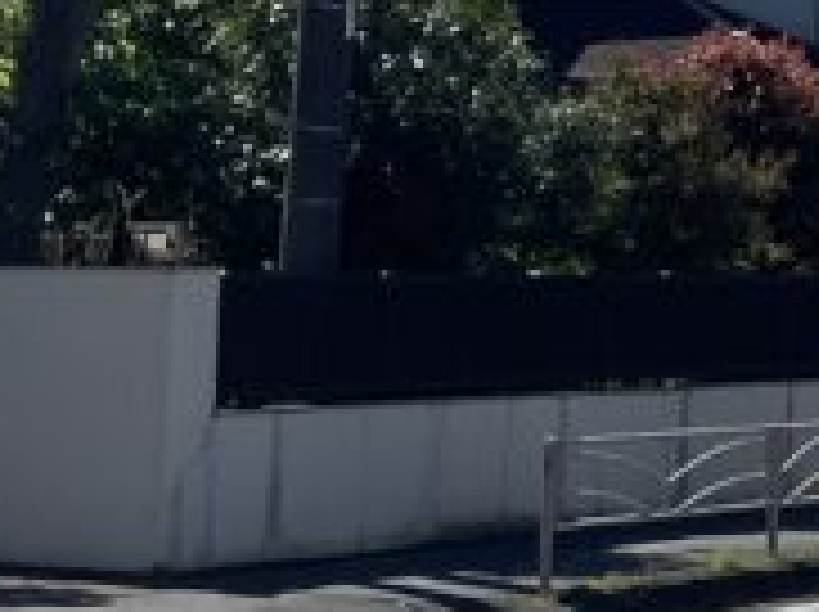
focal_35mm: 183
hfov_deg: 10.2
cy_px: -198
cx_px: 1449
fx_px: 4324
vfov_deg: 8.0
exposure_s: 1/6897
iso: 50
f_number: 1.6
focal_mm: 4.2
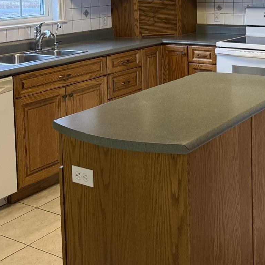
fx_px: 485
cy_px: 8
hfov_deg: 29.6
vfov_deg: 28.9
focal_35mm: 56
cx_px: 226
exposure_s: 1/120
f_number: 1.78
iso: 400
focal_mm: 6.76
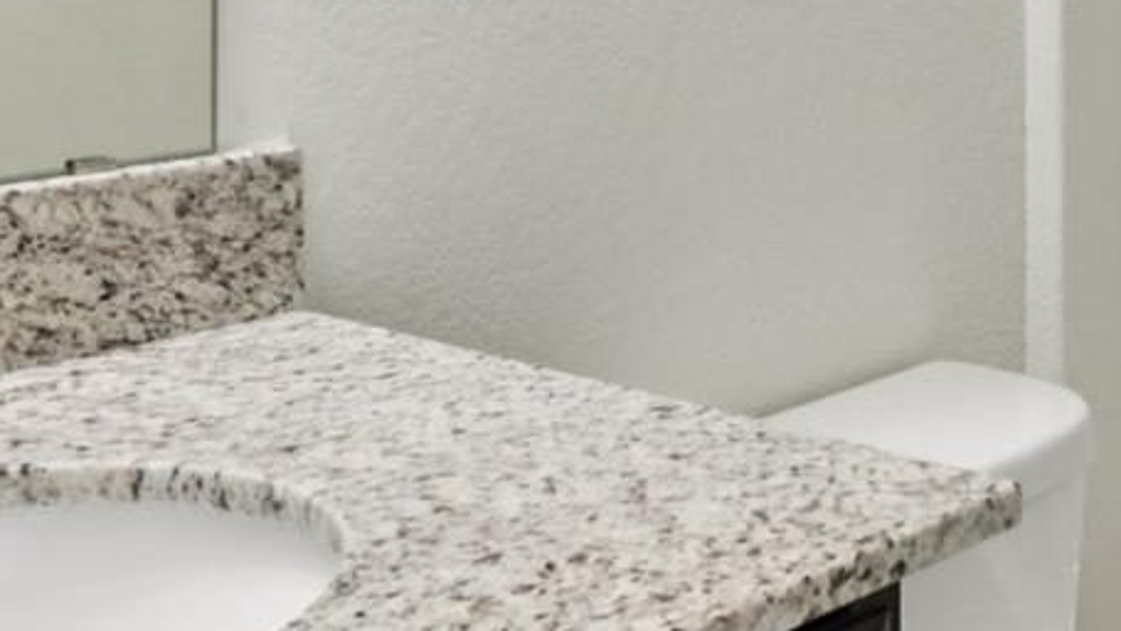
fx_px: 1962
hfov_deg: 30.7
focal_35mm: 66
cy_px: -164
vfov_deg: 17.3
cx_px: 963
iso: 720
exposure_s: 1/15
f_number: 8
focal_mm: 14
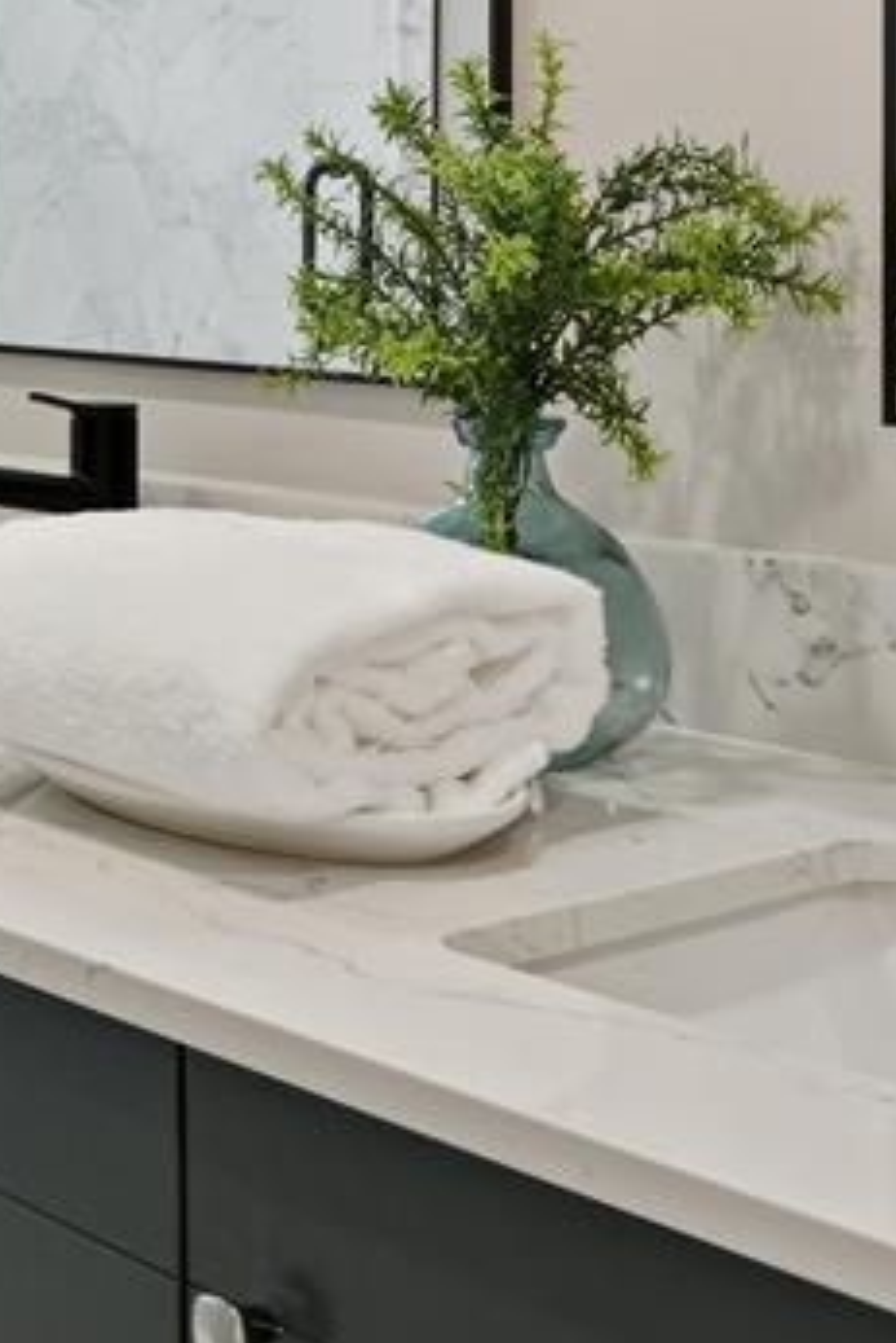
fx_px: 2648
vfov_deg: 27.7
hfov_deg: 18.6
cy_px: 221
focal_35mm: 71
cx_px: -27
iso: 200
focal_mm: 24
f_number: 8
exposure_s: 1/200
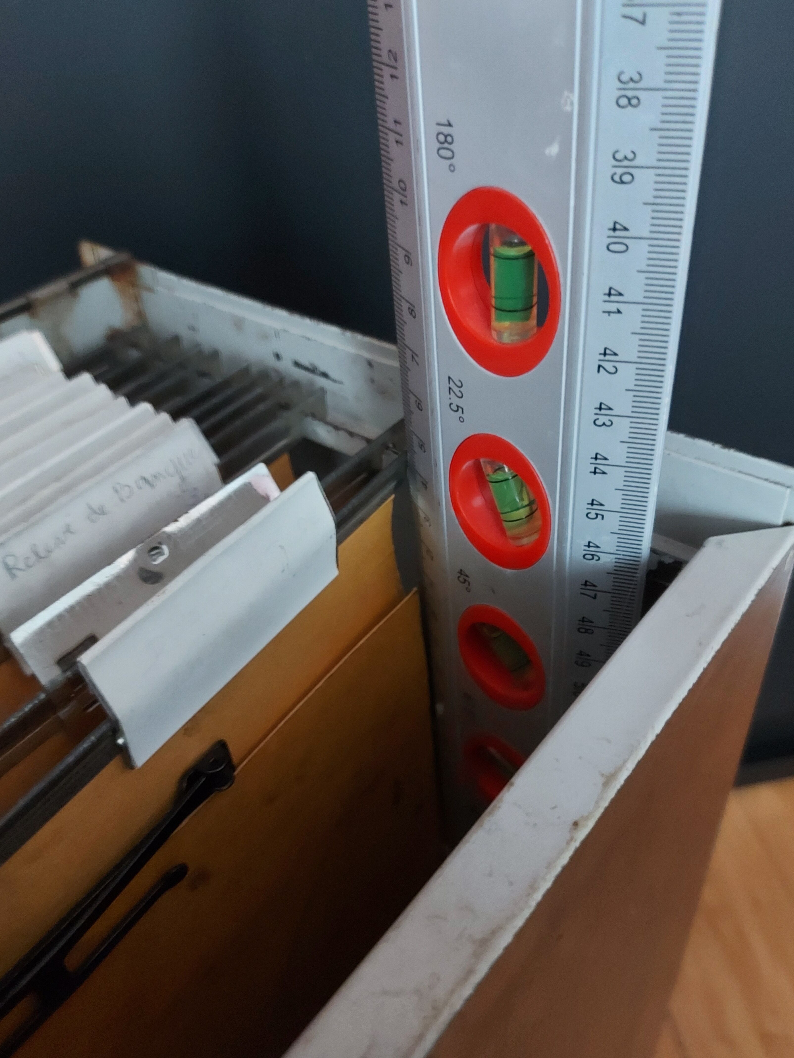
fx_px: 795
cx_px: 414
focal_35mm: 26
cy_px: 549
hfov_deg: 53.0
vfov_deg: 67.3
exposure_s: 1/20
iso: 800
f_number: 1.8
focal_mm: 5.23
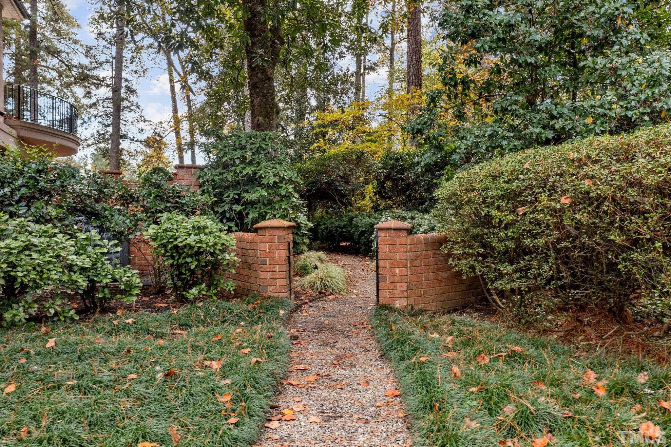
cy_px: 224
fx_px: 522
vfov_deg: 46.4
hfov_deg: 65.5
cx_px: 336
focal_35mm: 28
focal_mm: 10.26
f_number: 4
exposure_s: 1/120
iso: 100
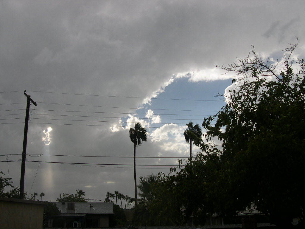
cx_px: 152
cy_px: 114
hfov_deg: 49.0
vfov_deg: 37.7
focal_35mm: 38
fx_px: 335
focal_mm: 8
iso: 100
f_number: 7.6
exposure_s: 1/304
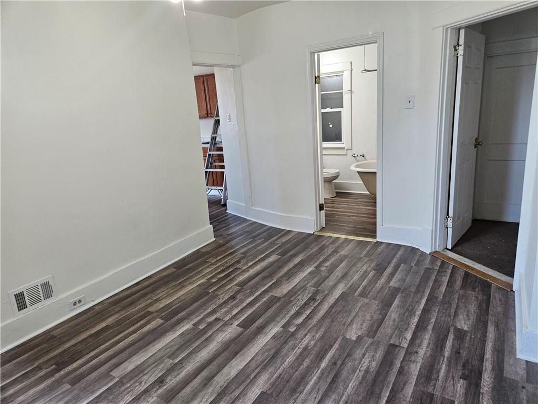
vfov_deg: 58.9
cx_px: 269
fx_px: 357
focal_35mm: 23
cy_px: 202
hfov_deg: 73.9
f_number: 1.8
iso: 250
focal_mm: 5.4
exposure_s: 1/120
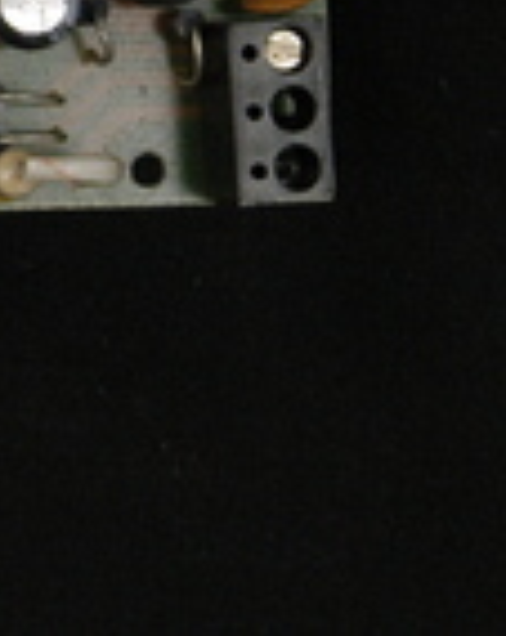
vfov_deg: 8.1
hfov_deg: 6.4
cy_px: -103
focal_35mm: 238
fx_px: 4470
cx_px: -363
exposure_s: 1/200
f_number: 25
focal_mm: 48
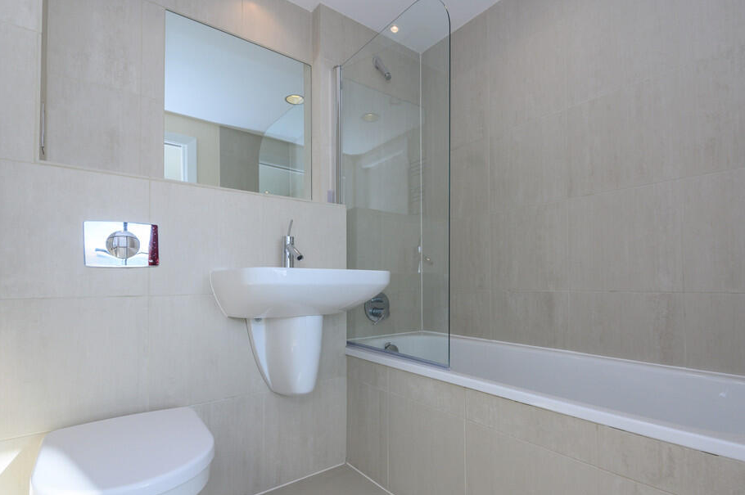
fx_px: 372
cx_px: 385
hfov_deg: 90.0
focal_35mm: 18
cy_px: 271
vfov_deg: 67.1
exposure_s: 1/160
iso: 400
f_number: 8
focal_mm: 16
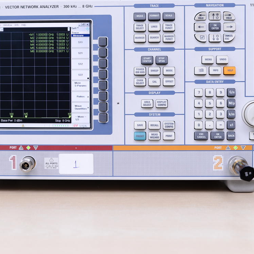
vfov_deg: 28.4
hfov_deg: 28.5
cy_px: 84
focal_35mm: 60
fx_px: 498
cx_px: 96
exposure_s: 1/50
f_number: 4
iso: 200
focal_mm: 35
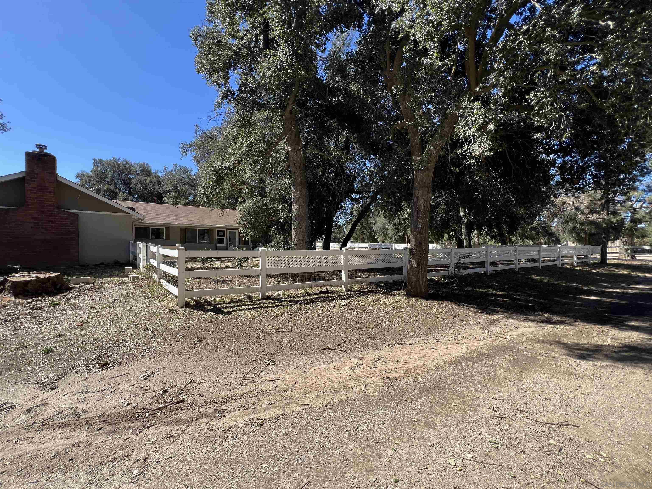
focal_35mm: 13
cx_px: 326
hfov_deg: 106.2
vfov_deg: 89.9
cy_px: 244
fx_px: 245
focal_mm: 1.57
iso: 32
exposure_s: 1/608
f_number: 1.8
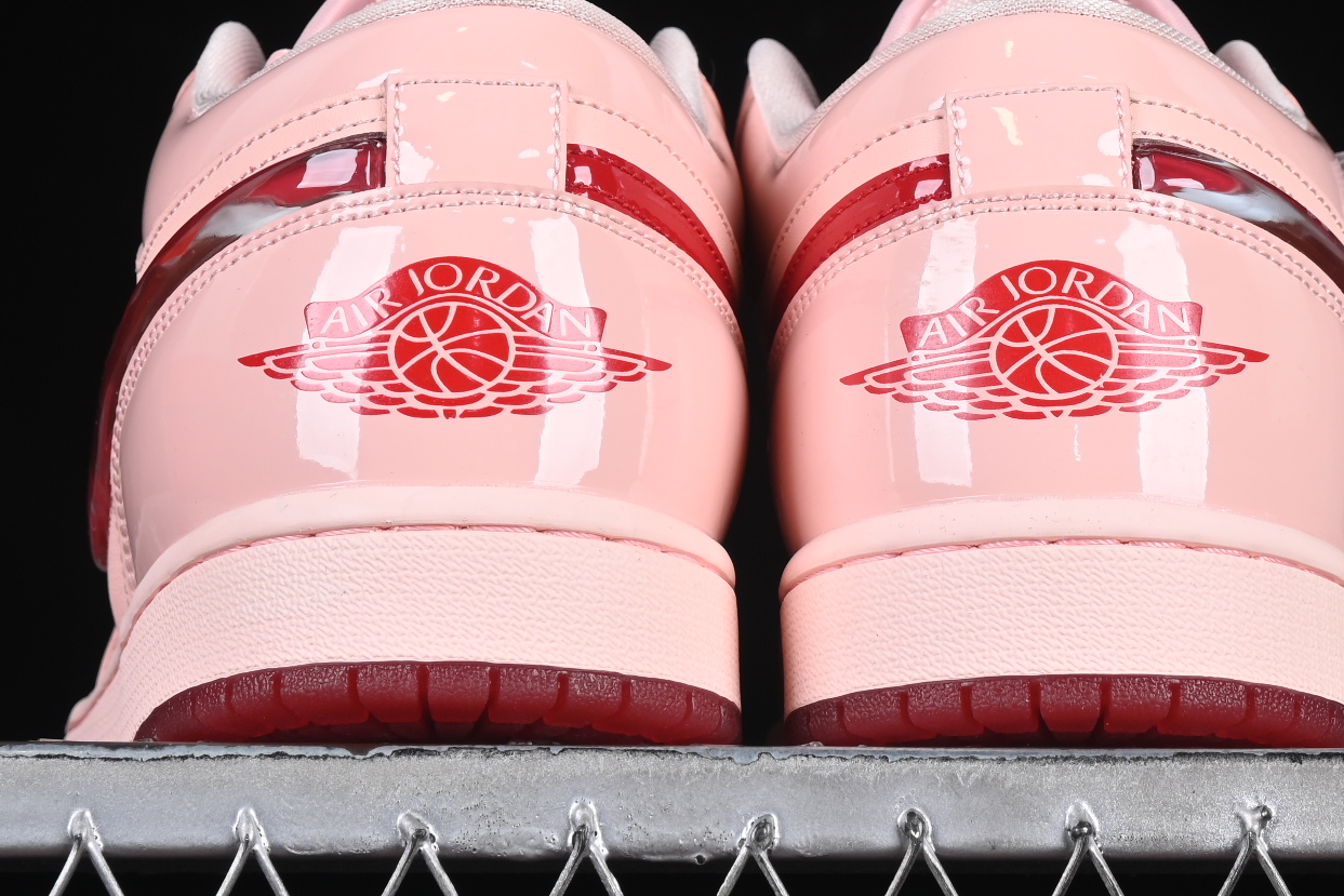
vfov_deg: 8.2
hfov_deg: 12.2
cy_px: 119
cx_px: 783
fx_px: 6272
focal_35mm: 168
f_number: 8
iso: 160
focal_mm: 50
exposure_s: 1/80
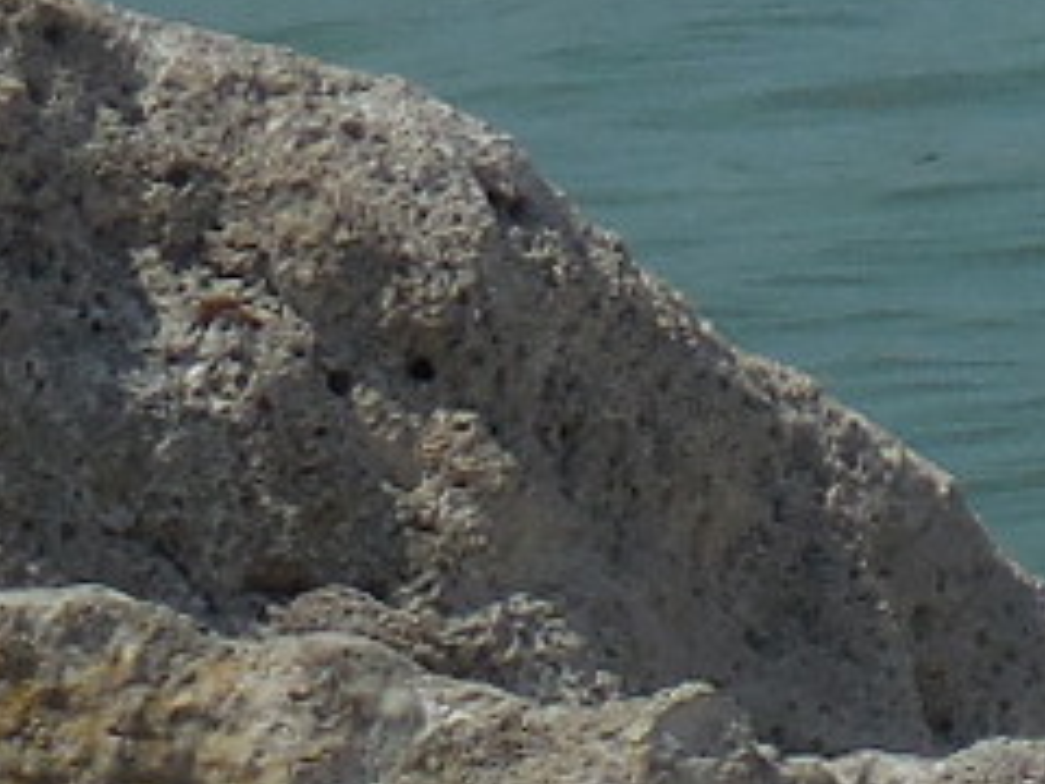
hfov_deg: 4.6
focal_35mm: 407
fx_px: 12287
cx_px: 3457
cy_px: -867
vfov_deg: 3.6
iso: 125
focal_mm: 11
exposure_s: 1/500
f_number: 9
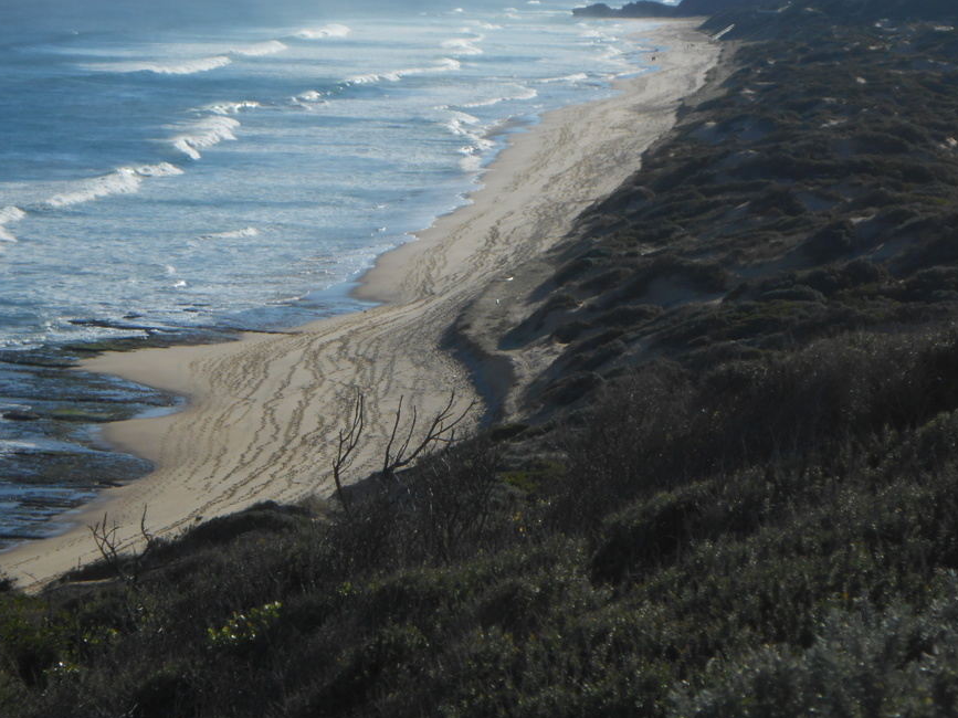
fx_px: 3431
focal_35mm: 124
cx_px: 424
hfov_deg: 15.9
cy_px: 370
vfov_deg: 11.9
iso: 80
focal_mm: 18.7
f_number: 5
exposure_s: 1/1000
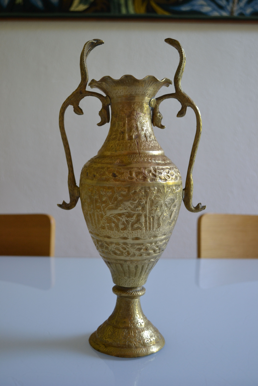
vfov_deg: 46.4
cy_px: 193
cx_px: 129
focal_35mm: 42
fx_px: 451
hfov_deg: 31.9
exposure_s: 1/50
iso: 400
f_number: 4.5
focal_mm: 28
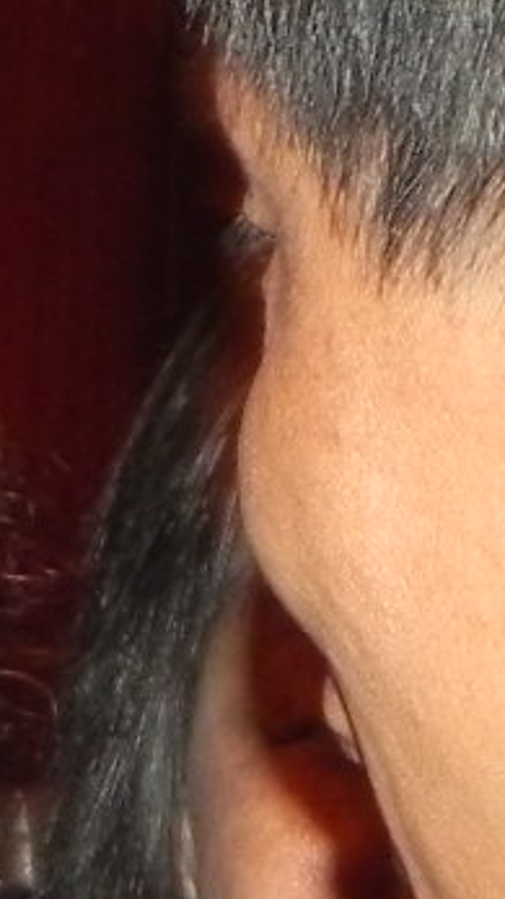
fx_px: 8886
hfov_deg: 3.2
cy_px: 1503
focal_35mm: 373
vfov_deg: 5.7
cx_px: -510
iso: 200
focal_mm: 10.3
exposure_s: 1/30
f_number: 3.5
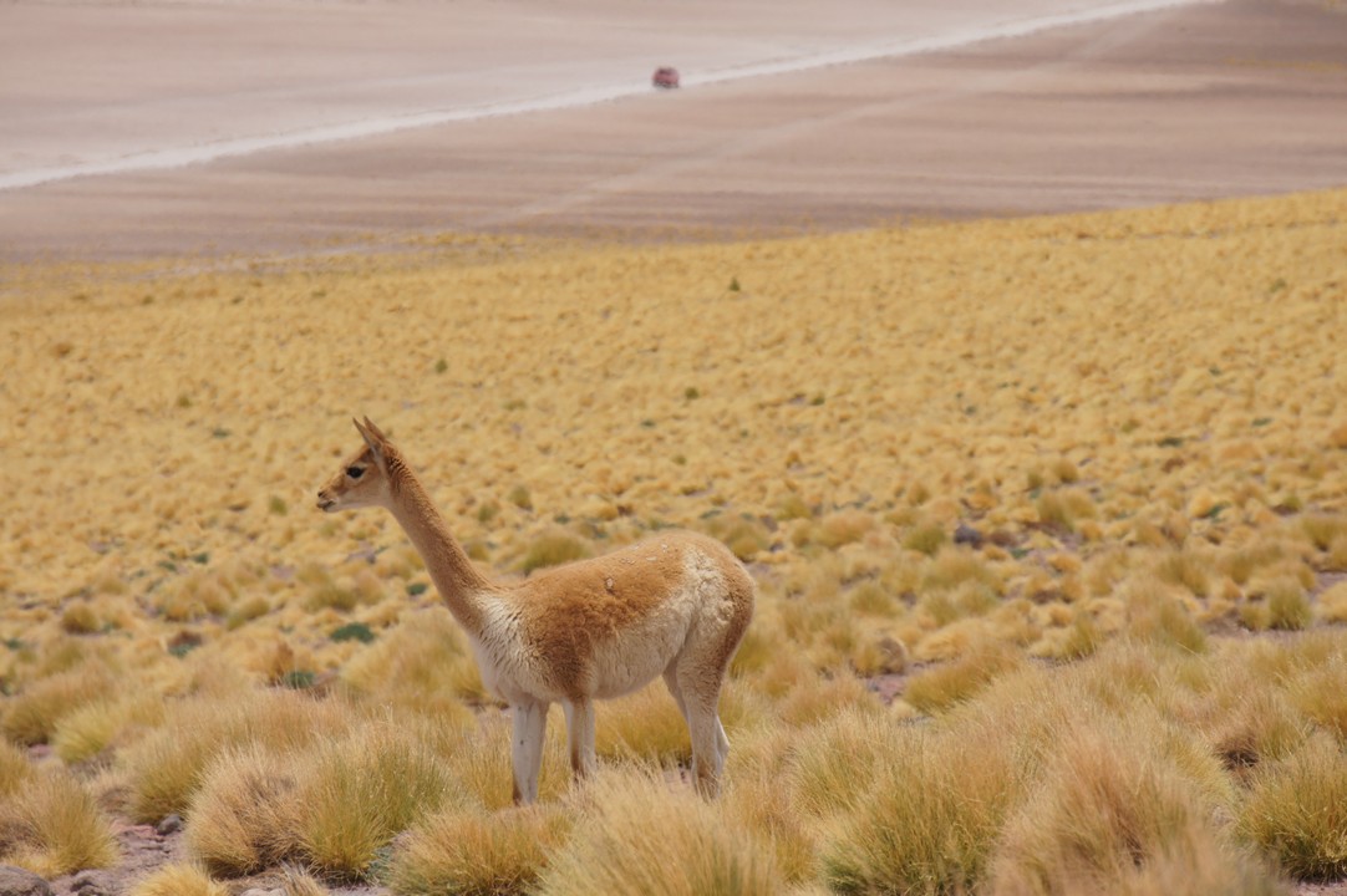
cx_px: 674
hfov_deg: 6.5
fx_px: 11779
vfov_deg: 4.4
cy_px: 448
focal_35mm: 315
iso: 200
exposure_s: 1/640
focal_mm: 210
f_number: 9
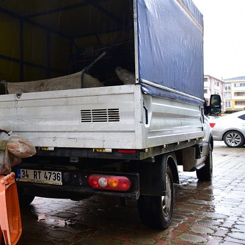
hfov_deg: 32.7
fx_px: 376
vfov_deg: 36.0
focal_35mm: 47
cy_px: 106
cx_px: -8
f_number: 4
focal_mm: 26
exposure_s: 1/60
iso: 125
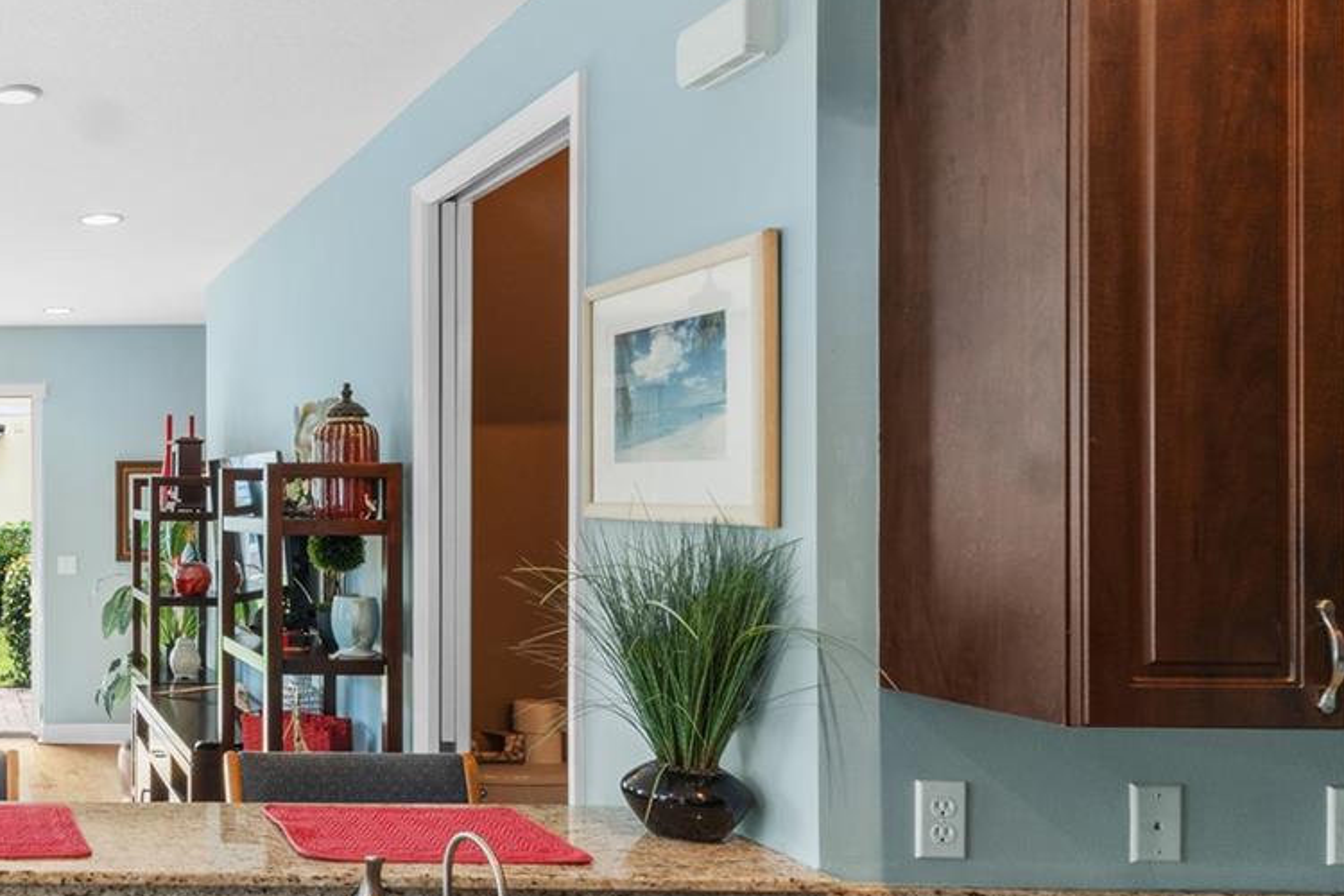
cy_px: 502
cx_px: -86
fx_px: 1195
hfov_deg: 46.0
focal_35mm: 32
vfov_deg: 41.0
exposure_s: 1/4
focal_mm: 10
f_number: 10
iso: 125
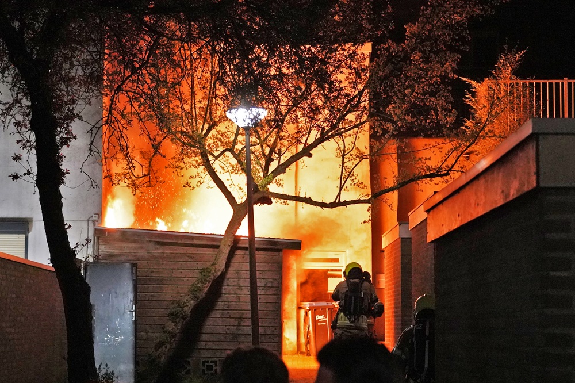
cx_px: 288
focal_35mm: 51
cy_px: 192
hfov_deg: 38.9
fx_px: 814
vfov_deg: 26.5
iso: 10000
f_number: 4
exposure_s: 1/160
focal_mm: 51
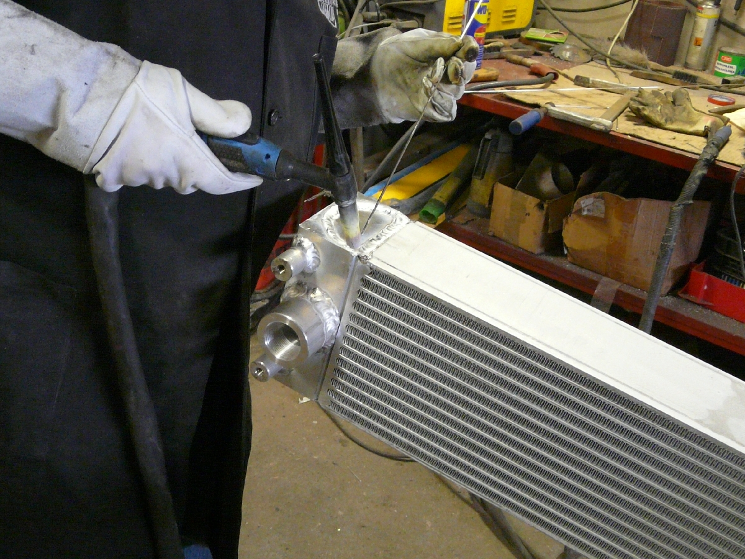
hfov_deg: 45.8
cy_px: 280
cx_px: 372
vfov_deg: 35.1
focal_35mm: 41
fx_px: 882
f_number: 2.8
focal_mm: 5.2
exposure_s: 1/13
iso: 400
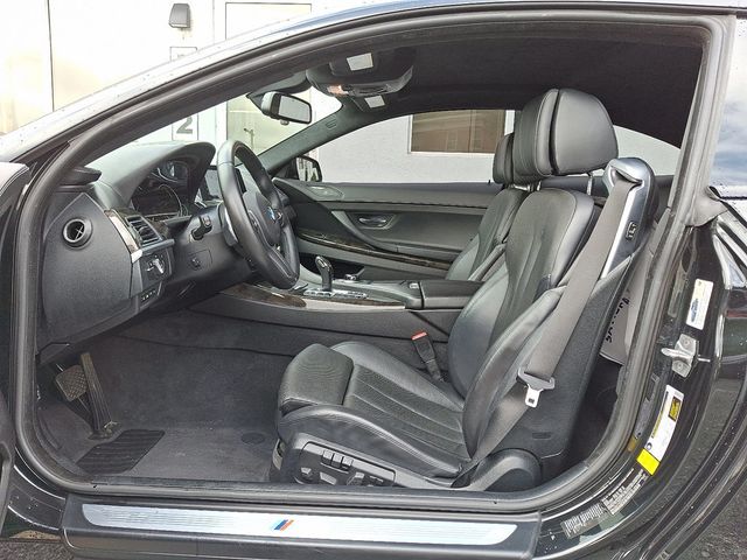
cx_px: 374
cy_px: 280
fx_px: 539
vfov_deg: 54.9
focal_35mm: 25
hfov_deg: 69.4
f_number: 1.8
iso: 25
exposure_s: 1/115
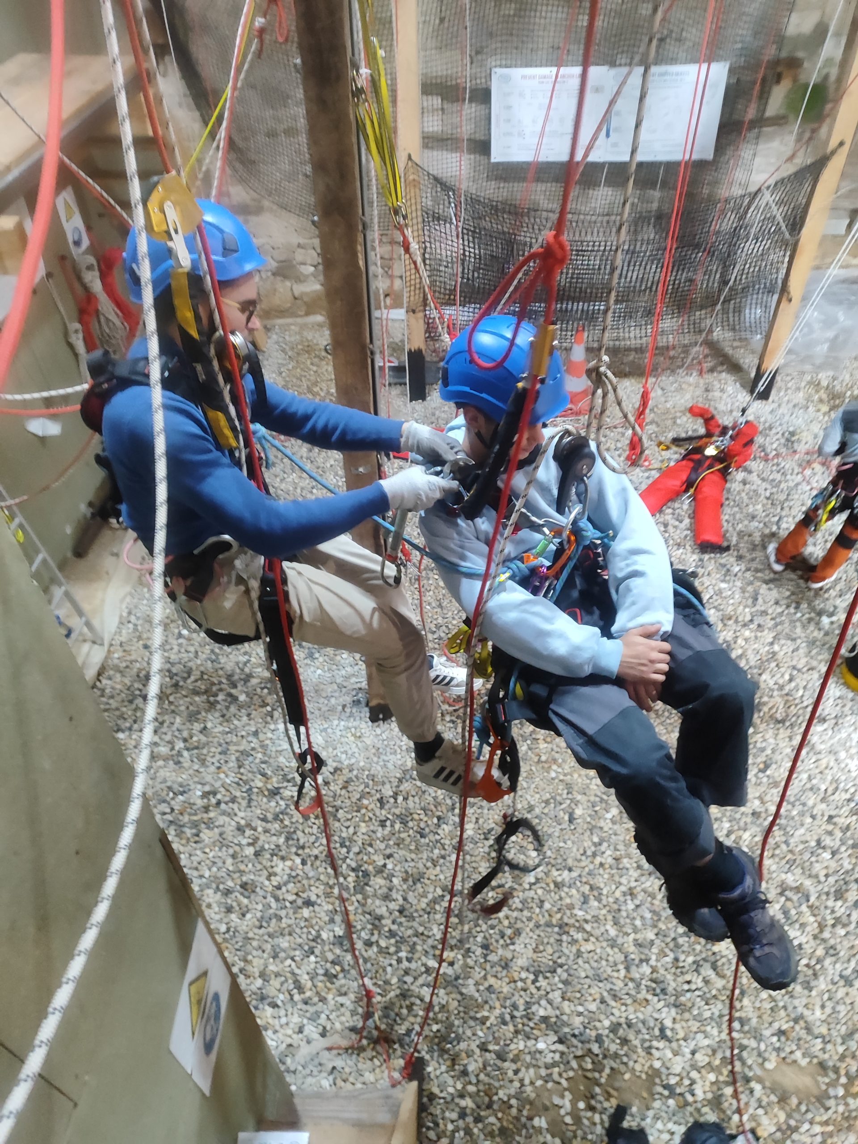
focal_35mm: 24
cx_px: 429
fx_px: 793
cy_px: 572
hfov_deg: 56.8
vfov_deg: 71.6
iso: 1956
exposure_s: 1/33
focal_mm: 5.89
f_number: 1.89
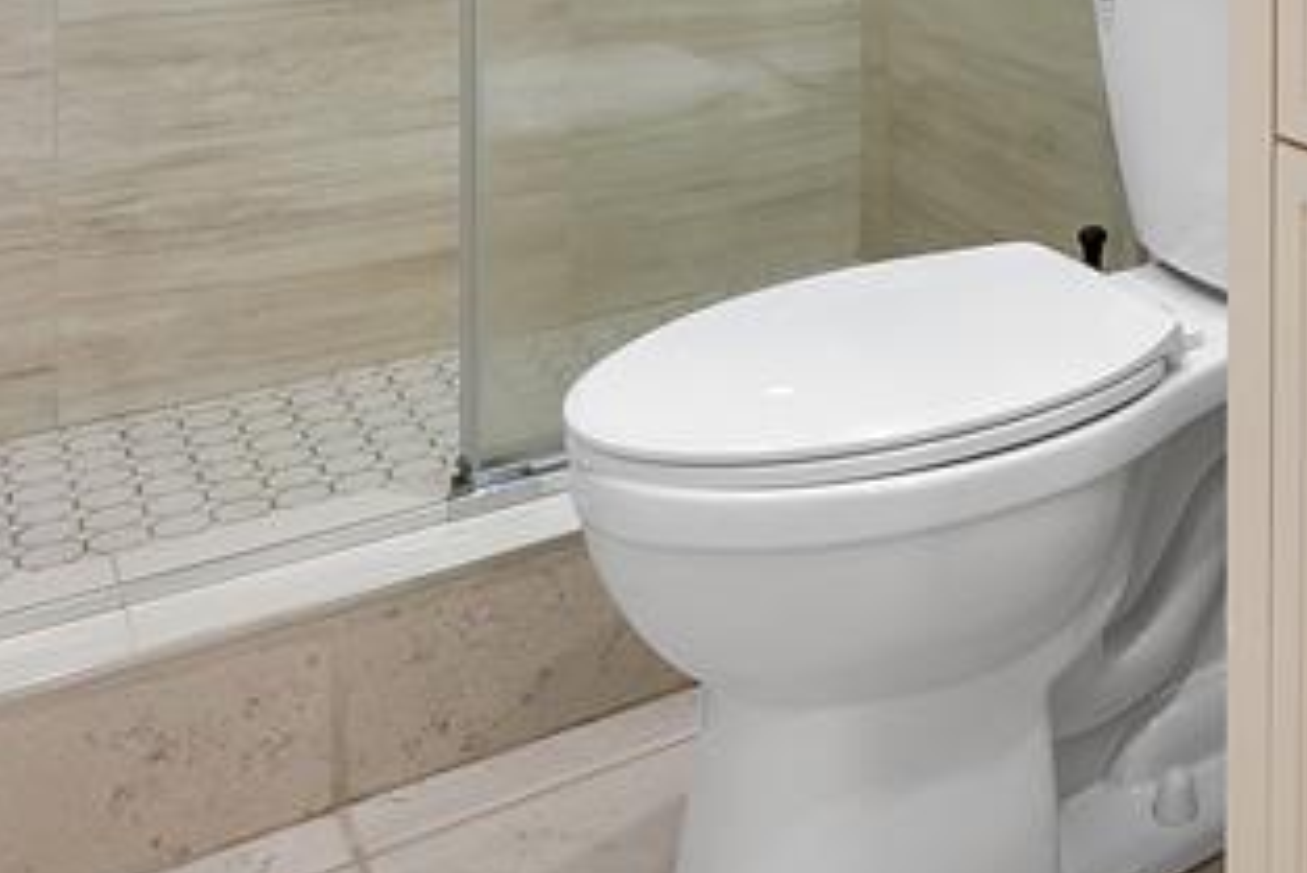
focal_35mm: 49
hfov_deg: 36.4
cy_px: -355
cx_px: 1294
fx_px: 1780
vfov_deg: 23.3
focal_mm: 10
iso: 800
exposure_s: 1/50
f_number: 8
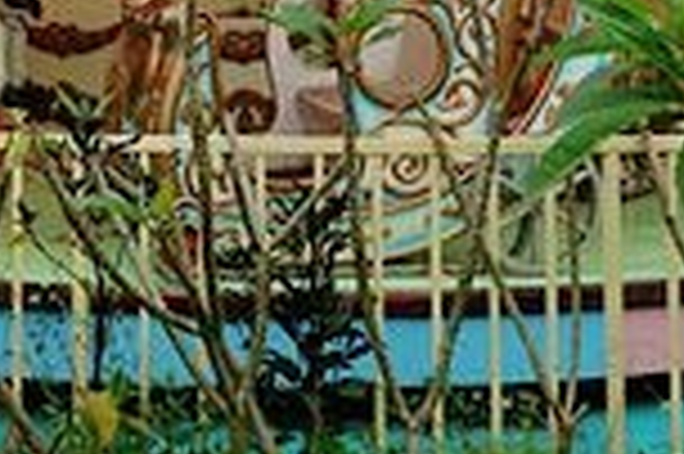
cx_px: 63
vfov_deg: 11.6
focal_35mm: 111
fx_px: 2107
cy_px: -285
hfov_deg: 18.1
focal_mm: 9.75
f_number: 3.2
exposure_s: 1/40
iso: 125
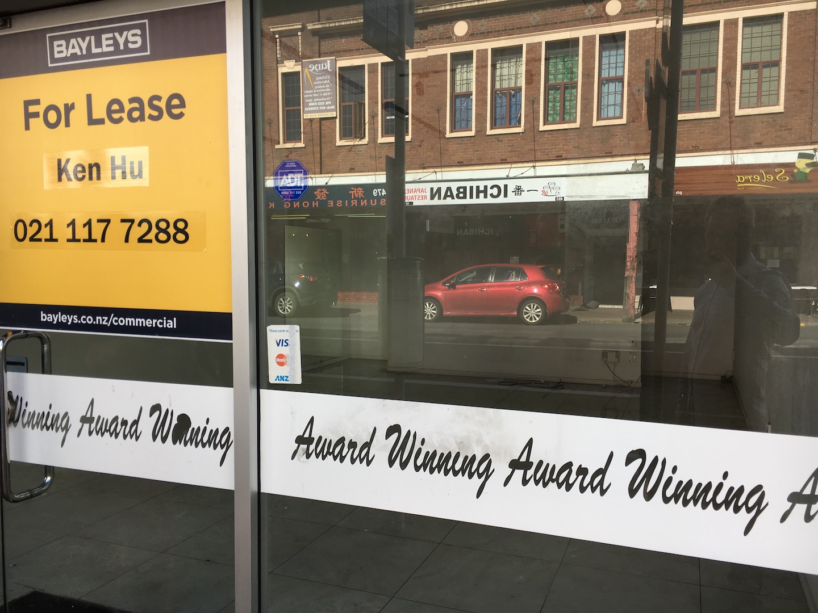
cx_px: 409
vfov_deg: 48.2
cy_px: 306
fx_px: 685
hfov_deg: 61.7
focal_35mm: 29
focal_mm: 4.15
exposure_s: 1/345
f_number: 2.2
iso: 25
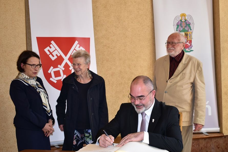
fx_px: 339
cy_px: 87
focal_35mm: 54
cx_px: 127
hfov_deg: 37.1
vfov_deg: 25.2
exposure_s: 1/60
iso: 360
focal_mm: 31
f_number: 4.2
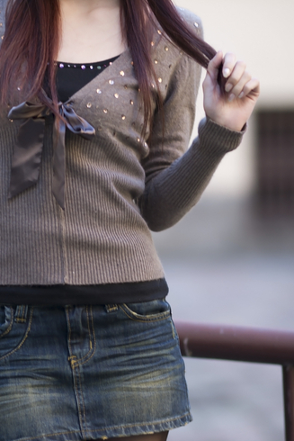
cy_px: 236
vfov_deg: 7.3
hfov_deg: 4.9
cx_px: 45
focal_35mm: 282
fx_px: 3452
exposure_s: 1/125
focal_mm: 135
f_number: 1.8
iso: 100
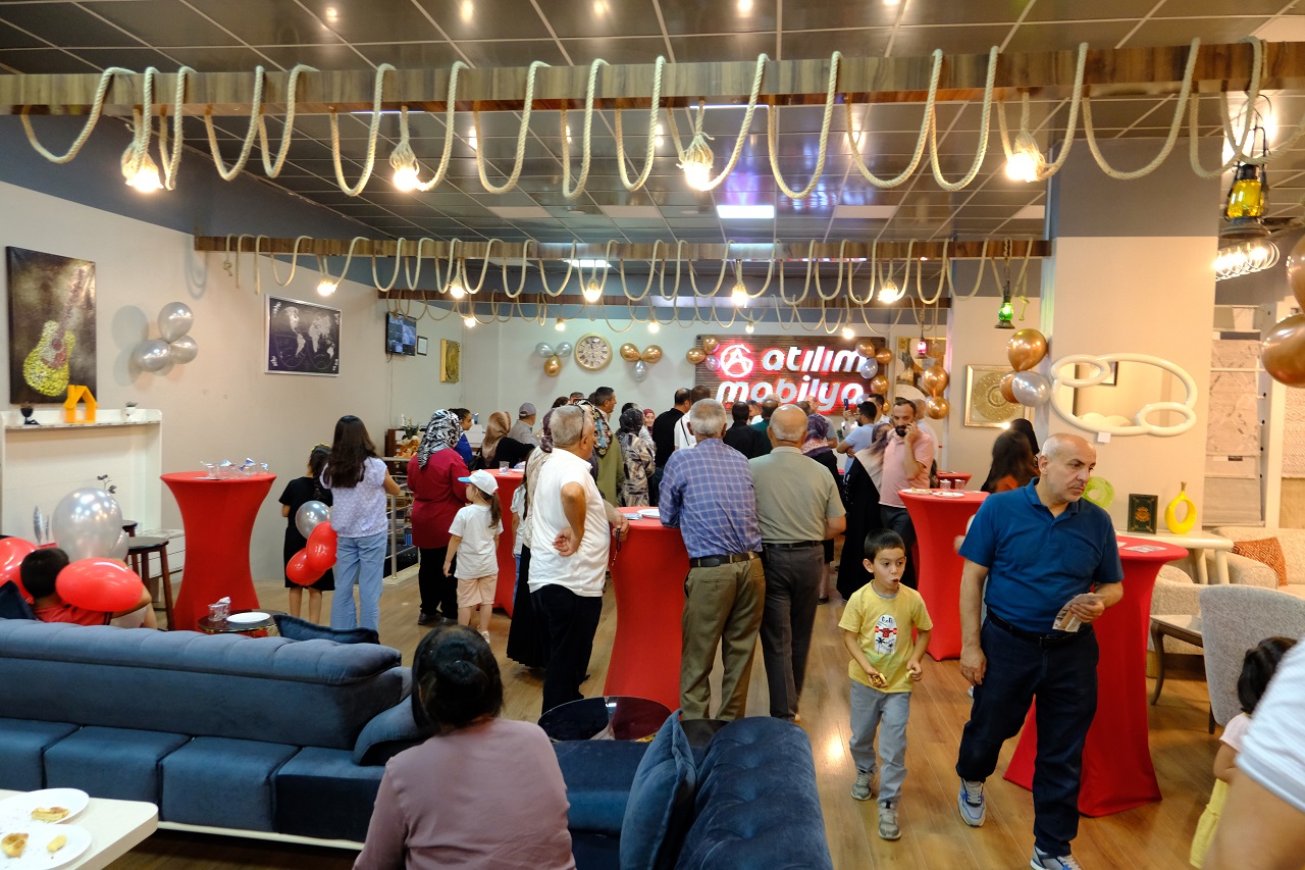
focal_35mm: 24
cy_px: 435
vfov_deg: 53.1
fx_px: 870
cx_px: 652
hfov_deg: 73.8
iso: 2500
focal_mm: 16
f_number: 4
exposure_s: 1/60
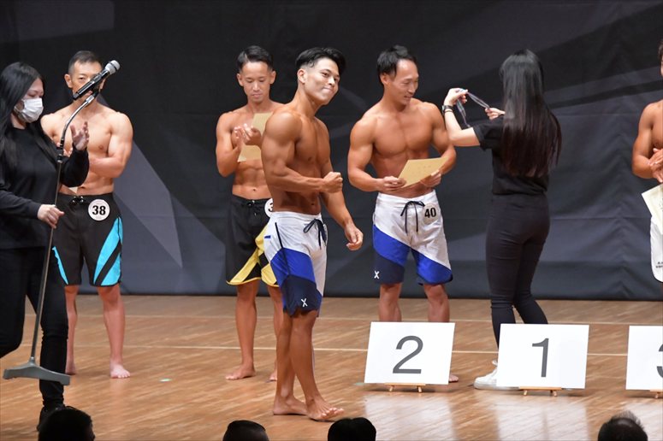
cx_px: 332
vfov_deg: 5.1
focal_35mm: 270
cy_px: 220
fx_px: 4970
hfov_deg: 7.6
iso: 8000
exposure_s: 1/400
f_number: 5.6
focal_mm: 180
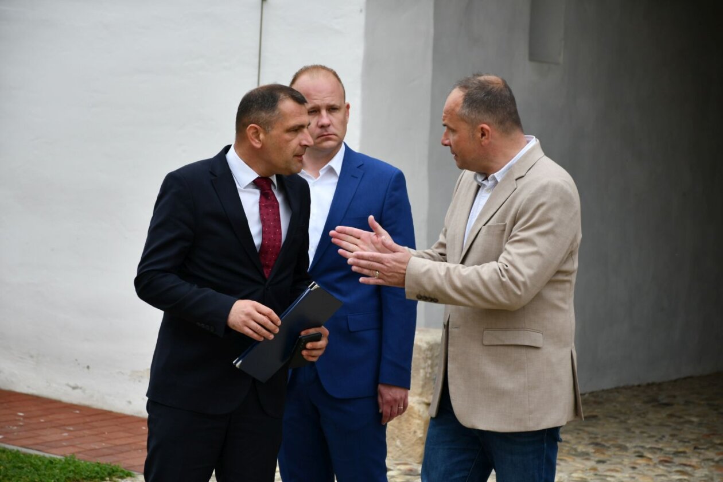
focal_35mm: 142
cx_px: 362
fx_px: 2852
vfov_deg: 9.7
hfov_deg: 14.4
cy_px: 241
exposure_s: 1/250
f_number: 6.3
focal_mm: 95
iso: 200
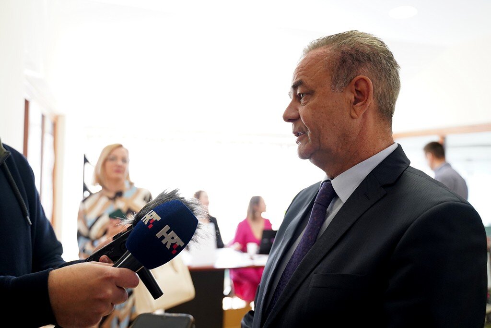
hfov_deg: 57.2
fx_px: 450
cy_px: 164
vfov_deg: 40.0
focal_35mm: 33
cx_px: 246
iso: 3200
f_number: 2.8
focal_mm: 33
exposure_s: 1/400
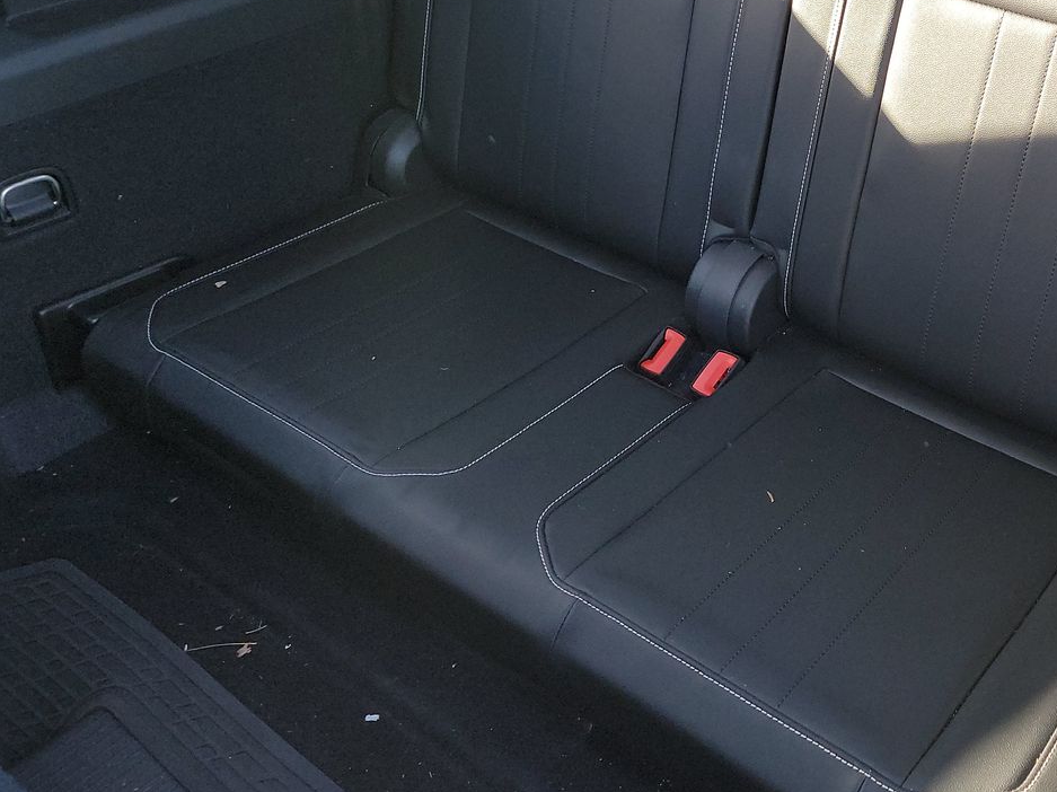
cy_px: 155
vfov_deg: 34.0
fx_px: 1251
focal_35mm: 41
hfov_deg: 43.6
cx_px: 847
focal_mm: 6.7
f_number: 1.8
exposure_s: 1/59
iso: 423
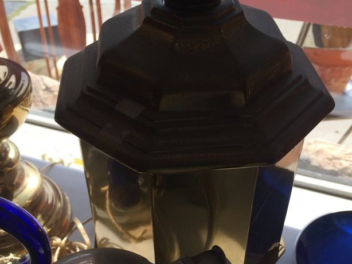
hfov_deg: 42.9
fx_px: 447
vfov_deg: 32.6
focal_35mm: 44
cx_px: 165
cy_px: 175
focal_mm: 4.12
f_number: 2.2
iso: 32
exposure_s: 1/977
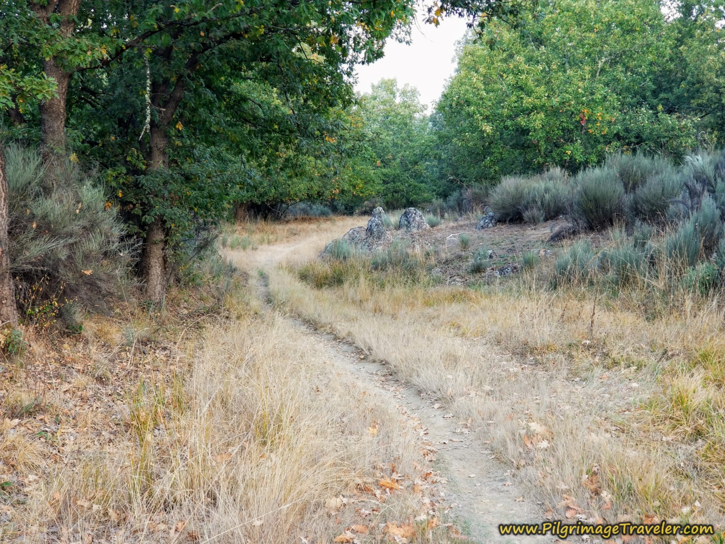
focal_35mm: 52
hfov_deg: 36.8
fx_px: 1089
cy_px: 272
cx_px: 362
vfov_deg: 28.0
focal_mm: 6
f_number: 2.4
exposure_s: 1/30
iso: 40
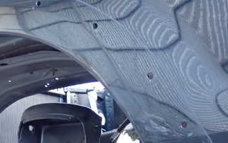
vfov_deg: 17.8
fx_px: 454
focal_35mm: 73
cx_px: 44
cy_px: 101
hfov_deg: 27.6
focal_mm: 6.83
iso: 800
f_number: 2.7
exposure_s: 1/30
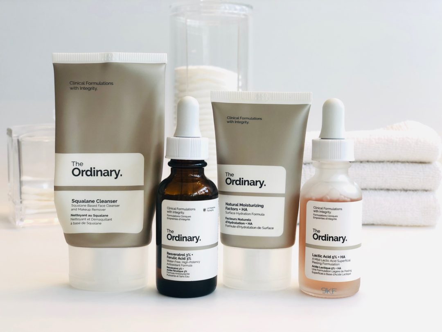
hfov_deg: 36.8
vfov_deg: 28.0
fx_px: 664
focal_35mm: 52
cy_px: 166
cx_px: 221
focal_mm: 6
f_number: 2.4
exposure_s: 1/60
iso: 40
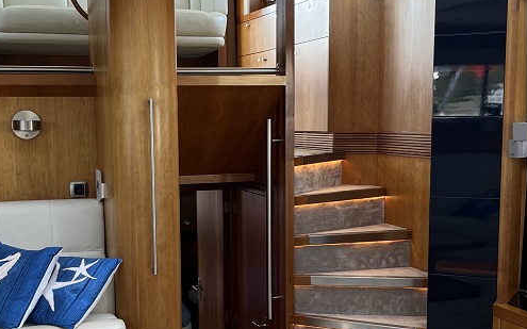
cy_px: 225
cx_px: 216
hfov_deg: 35.6
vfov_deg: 22.6
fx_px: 818
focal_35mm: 57
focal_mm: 5.1
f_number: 1.6
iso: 64
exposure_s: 1/84
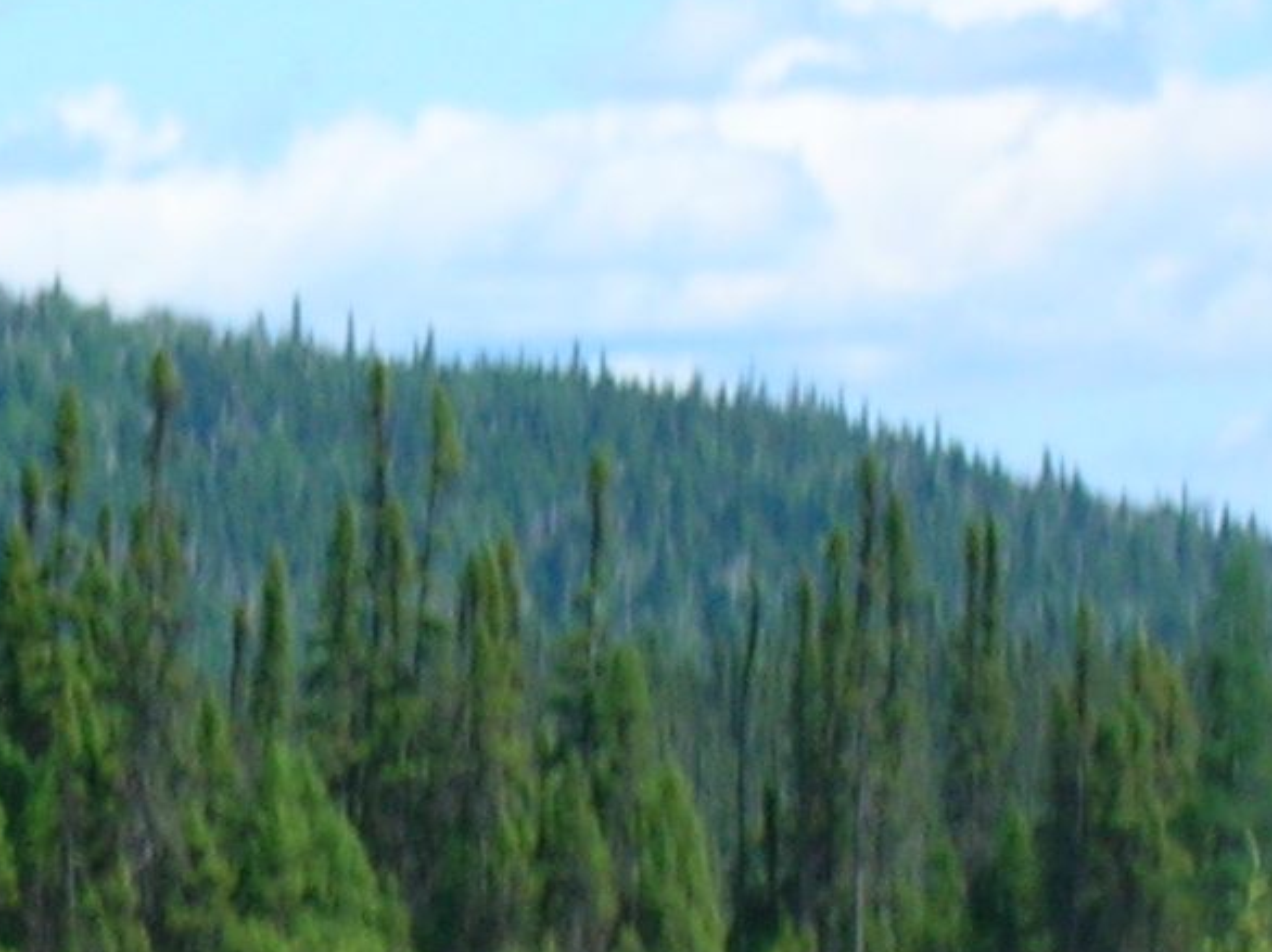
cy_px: 1063
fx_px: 14619
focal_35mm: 398
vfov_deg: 3.7
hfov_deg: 5.0
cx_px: -87
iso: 50
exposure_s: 1/100
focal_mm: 17.1
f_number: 8.2
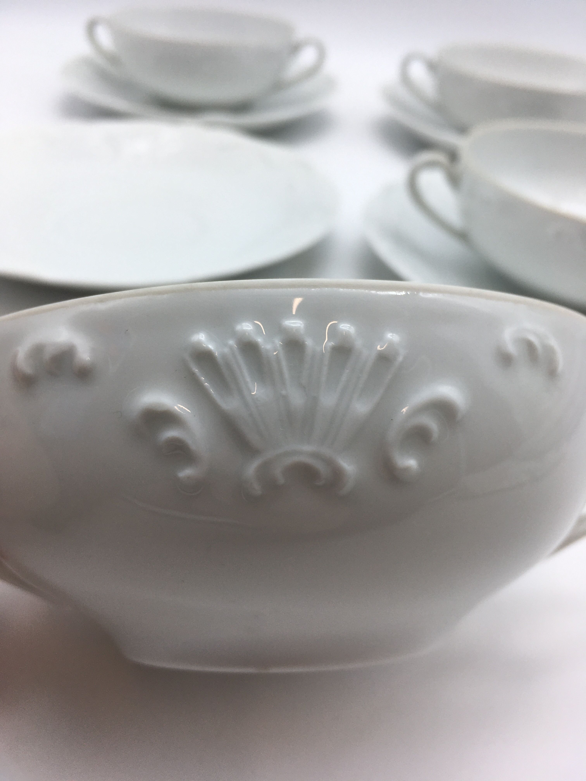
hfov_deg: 48.2
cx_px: 293
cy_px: 390
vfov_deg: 61.7
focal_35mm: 29
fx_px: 655
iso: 25
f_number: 2.2
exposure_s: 1/234
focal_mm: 4.15
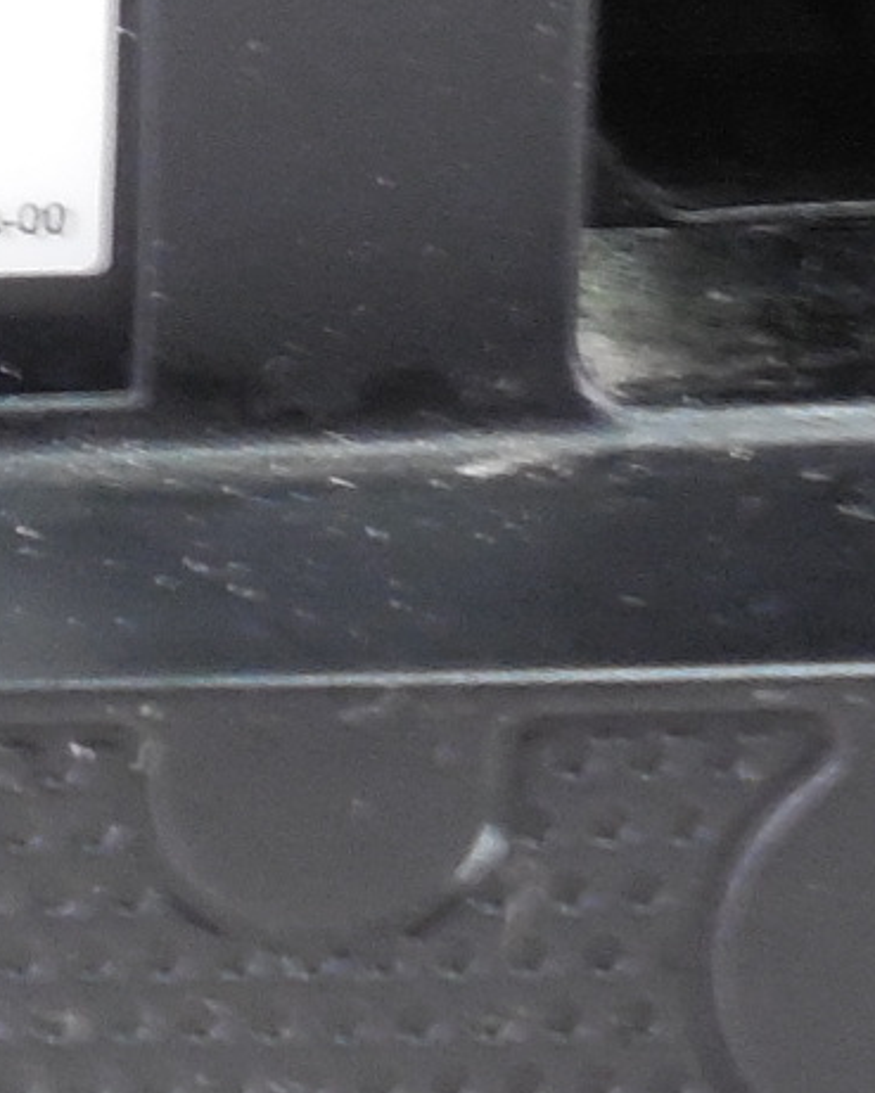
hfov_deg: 11.4
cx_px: -716
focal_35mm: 125
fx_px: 4045
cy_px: -237
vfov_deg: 14.8
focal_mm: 4.6
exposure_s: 1/10
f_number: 3.5
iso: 400
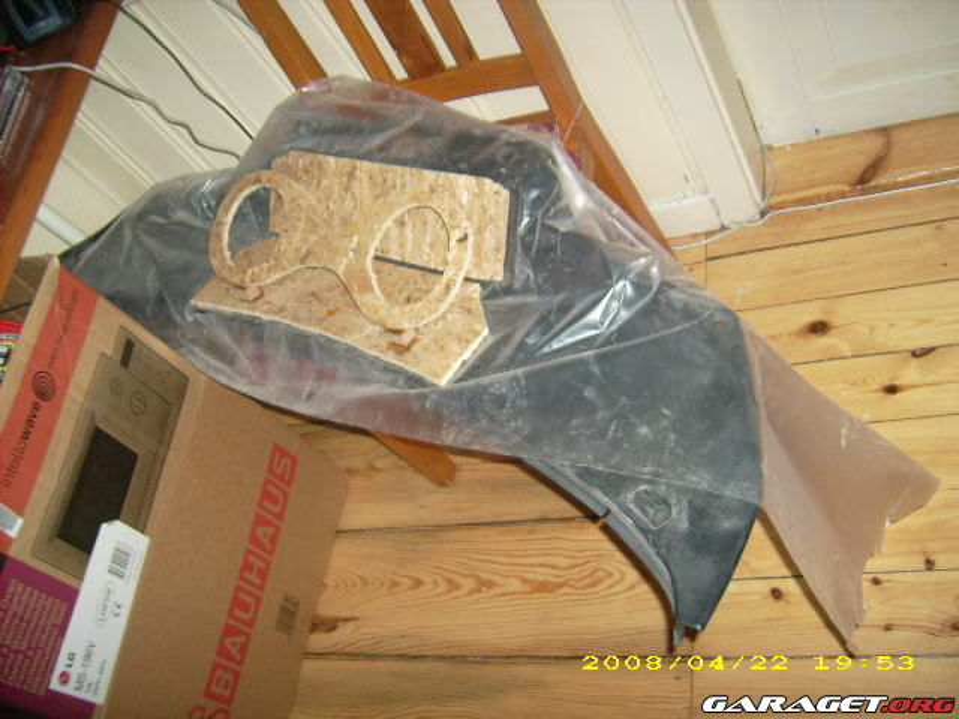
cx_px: 480
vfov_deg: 40.7
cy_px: 360
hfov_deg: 52.6
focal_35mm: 35
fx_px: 970
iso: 100
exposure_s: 1/60
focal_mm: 5.95
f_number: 2.8
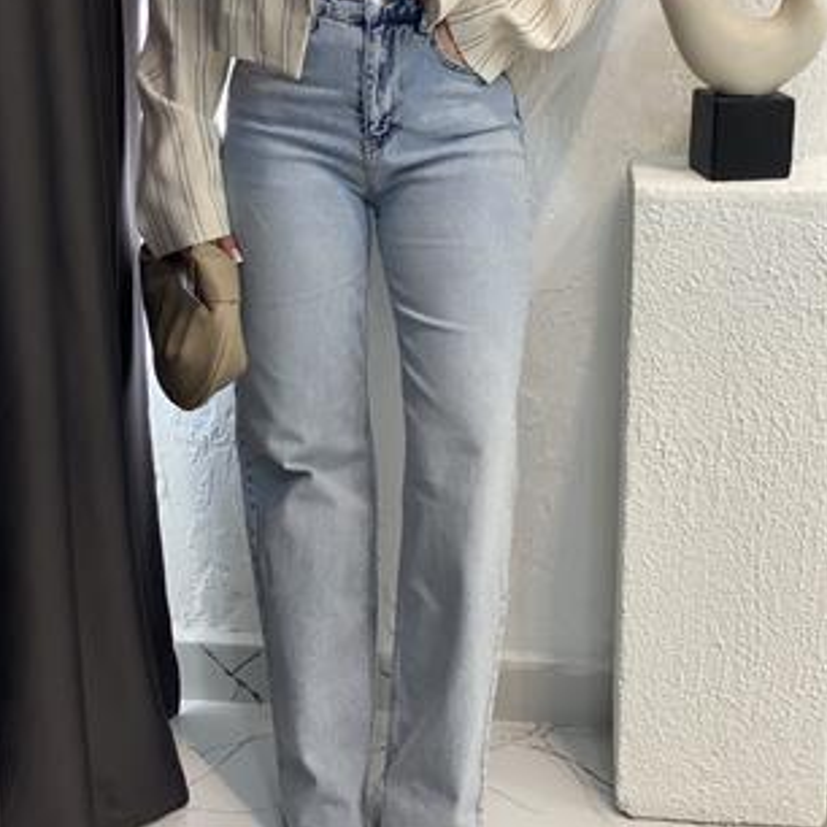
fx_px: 1676
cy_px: 393
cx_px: 411
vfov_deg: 27.7
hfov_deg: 27.7
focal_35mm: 62
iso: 125
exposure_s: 1/122
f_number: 2
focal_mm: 6
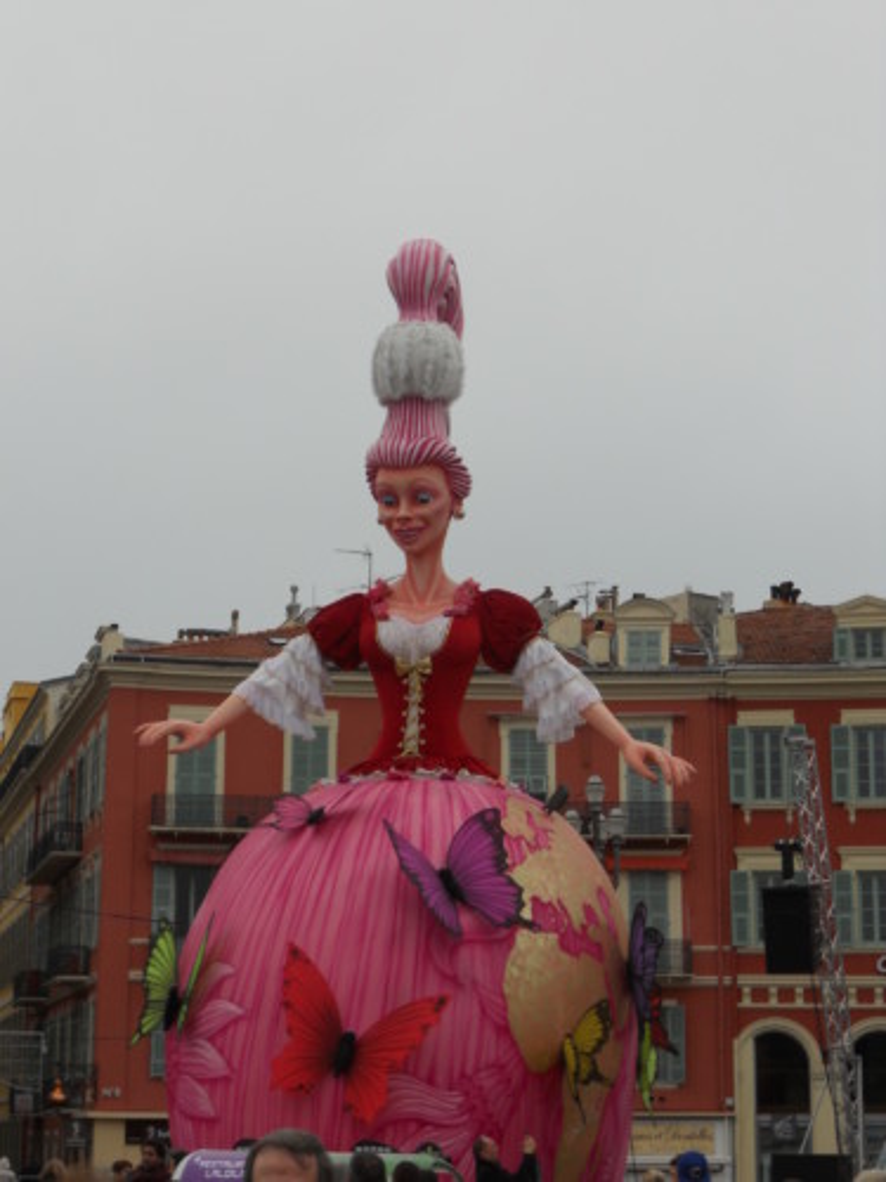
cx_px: 443
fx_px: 2628
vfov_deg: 25.3
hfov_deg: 19.1
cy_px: 591
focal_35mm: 77
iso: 80
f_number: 5.9
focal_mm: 13.9
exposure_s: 1/160
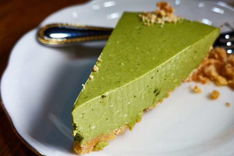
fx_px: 325
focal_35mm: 50
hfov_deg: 39.6
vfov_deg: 27.0
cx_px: 117
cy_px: 78
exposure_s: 1/50
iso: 125
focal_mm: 19.03
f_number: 4
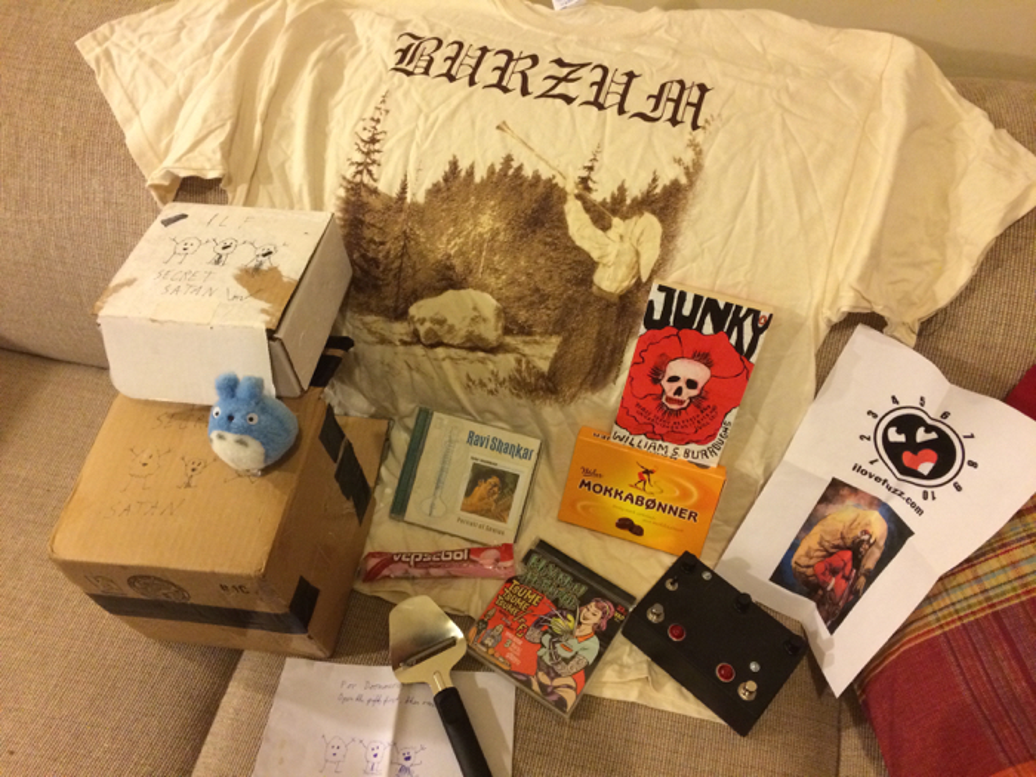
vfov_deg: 48.2
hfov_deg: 61.7
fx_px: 868
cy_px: 388
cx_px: 518
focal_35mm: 29
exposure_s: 1/30
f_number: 2.2
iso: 250
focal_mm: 4.15
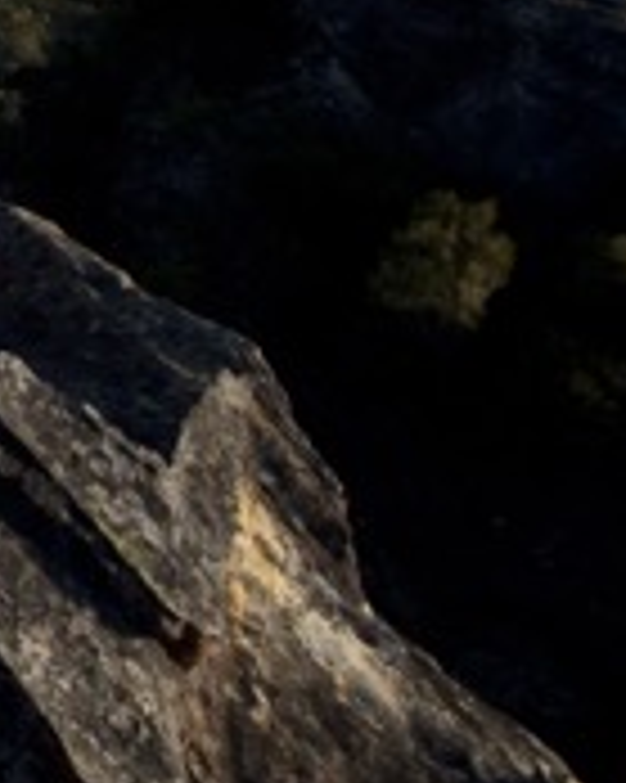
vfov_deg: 23.0
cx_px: -878
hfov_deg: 14.5
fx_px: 1576
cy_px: -371
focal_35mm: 68
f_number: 6.3
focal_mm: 14
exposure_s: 1/250
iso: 100
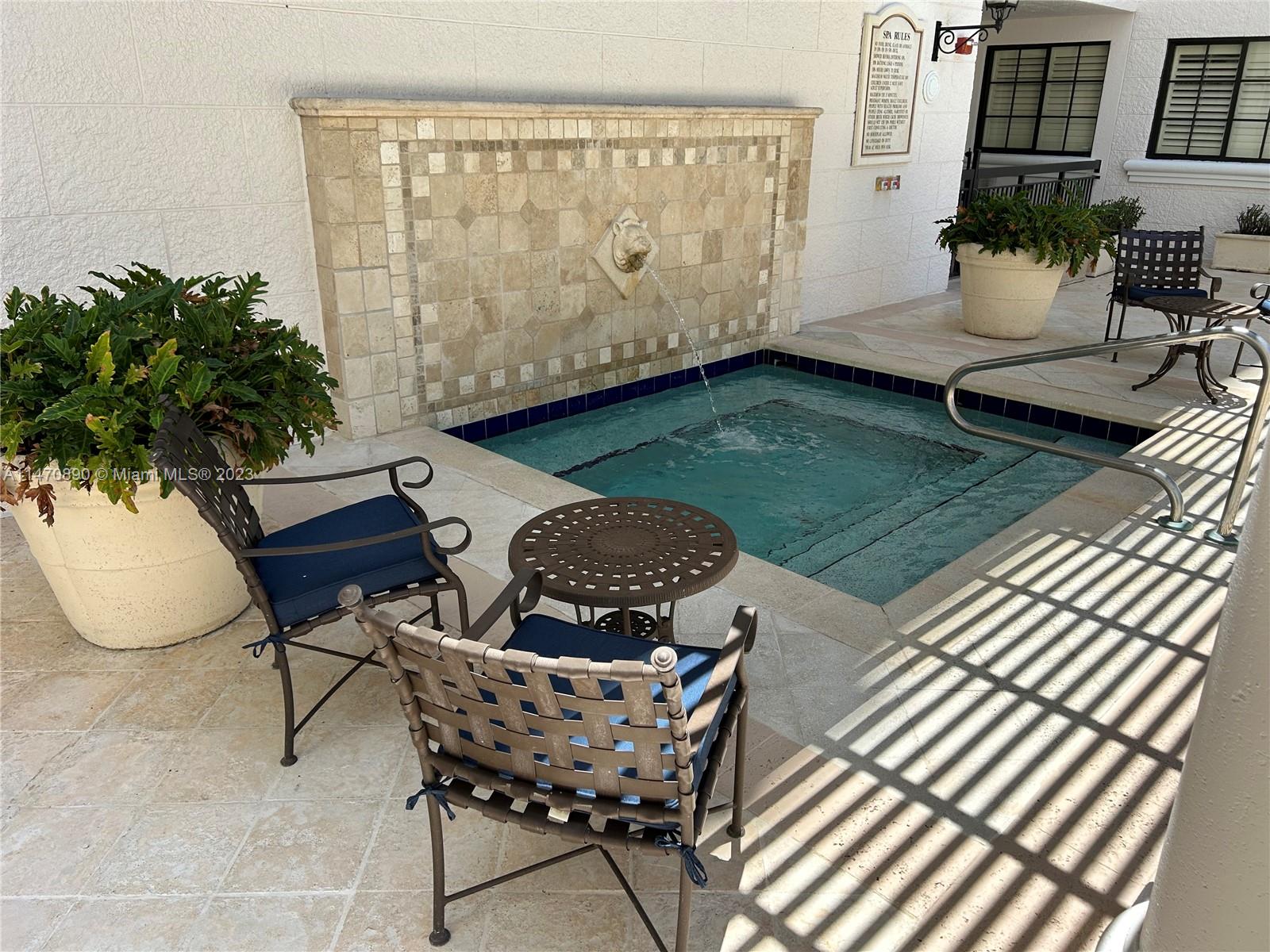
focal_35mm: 26
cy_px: 476
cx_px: 635
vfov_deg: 53.1
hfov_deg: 67.3
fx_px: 954
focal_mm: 5.7
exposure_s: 1/1431
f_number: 1.5
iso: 50
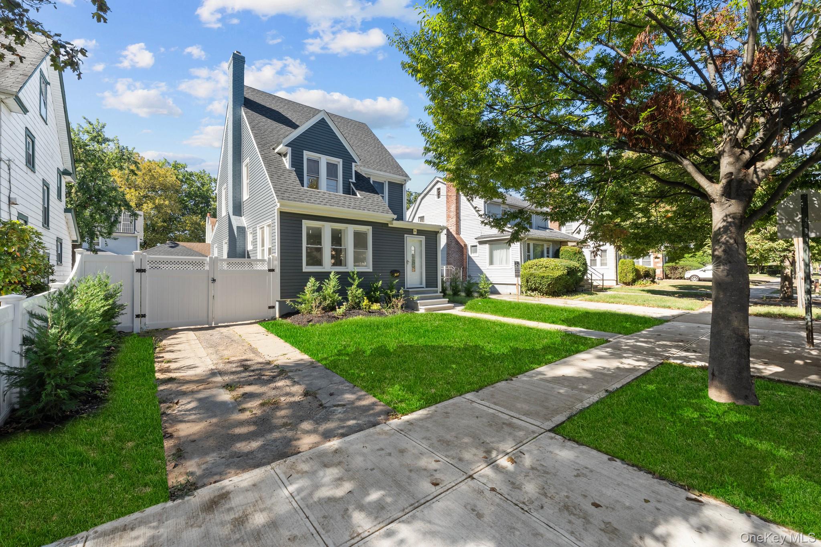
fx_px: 319
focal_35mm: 14
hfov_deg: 104.3
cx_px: 410
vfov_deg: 81.2
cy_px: 274
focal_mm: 14
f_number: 10
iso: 800
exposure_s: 1/400
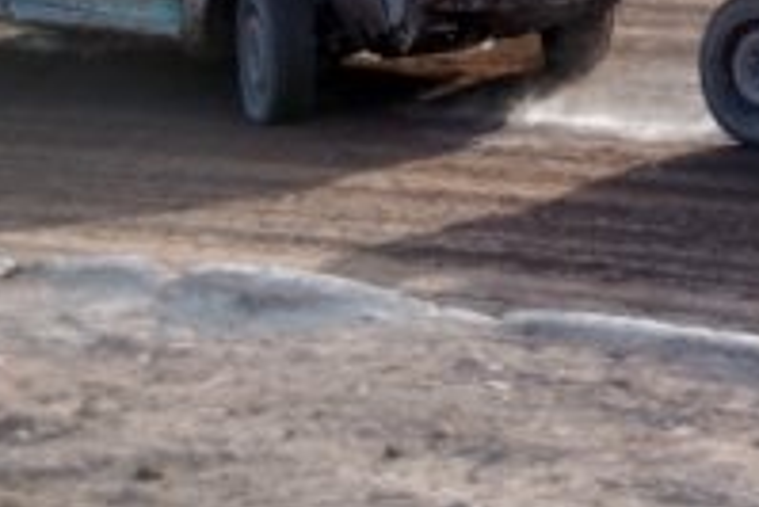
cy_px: -252
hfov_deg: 9.2
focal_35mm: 222
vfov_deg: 6.1
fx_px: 4684
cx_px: 870
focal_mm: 46
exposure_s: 1/500
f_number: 5
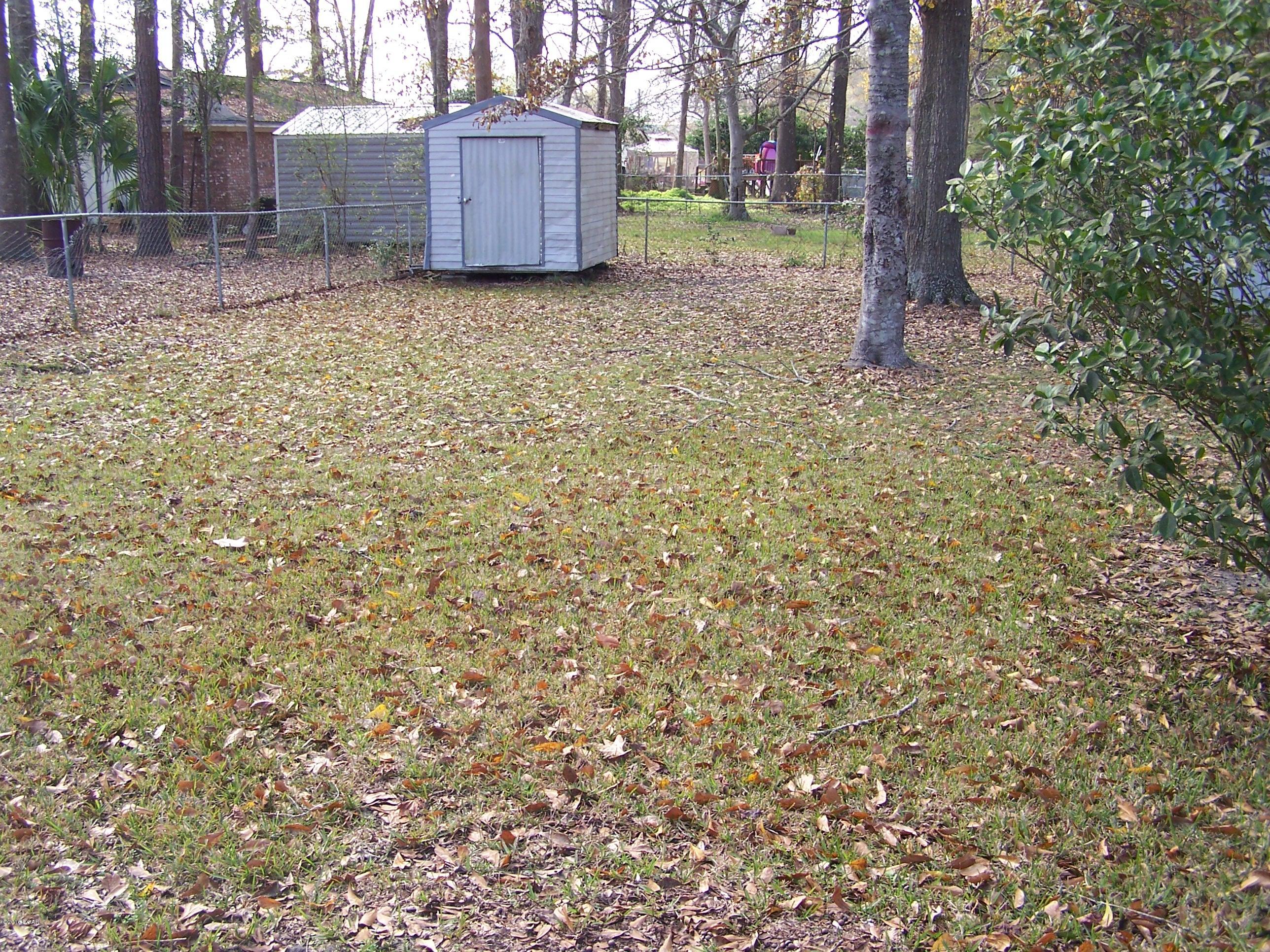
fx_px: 1394
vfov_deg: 37.7
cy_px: 476
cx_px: 635
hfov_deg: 49.0
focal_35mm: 38
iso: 80
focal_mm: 6.3
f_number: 2.8
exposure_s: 1/125
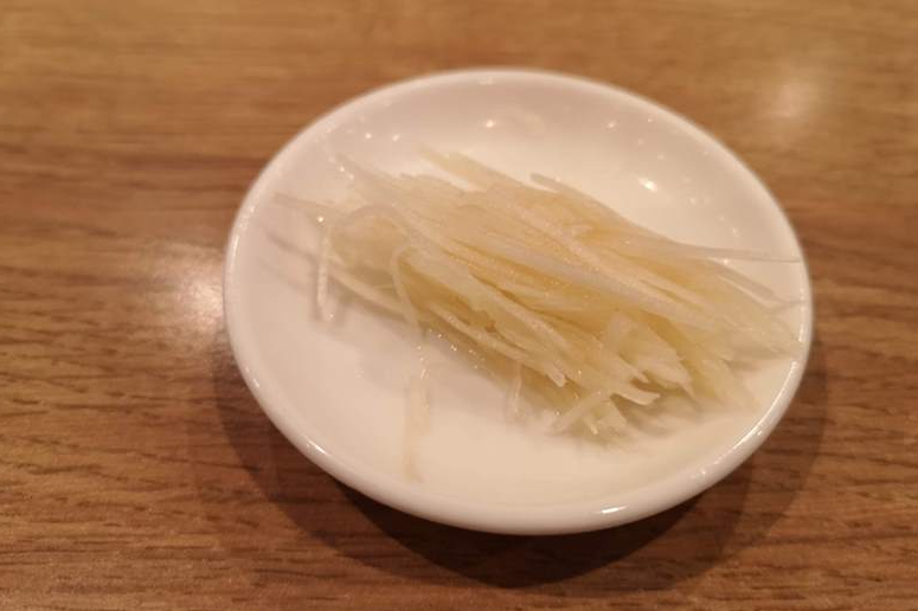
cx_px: 468
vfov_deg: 44.9
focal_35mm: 29
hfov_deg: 63.7
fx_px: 739
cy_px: 279
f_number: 1.8
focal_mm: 3.95
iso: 160
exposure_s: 1/33.3
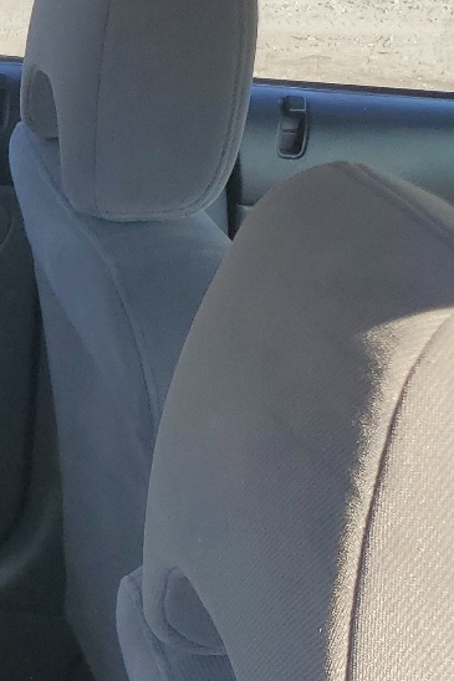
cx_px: -433
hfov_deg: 14.5
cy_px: 598
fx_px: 1495
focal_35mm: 79
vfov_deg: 25.0
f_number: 1.5
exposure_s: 1/714
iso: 50
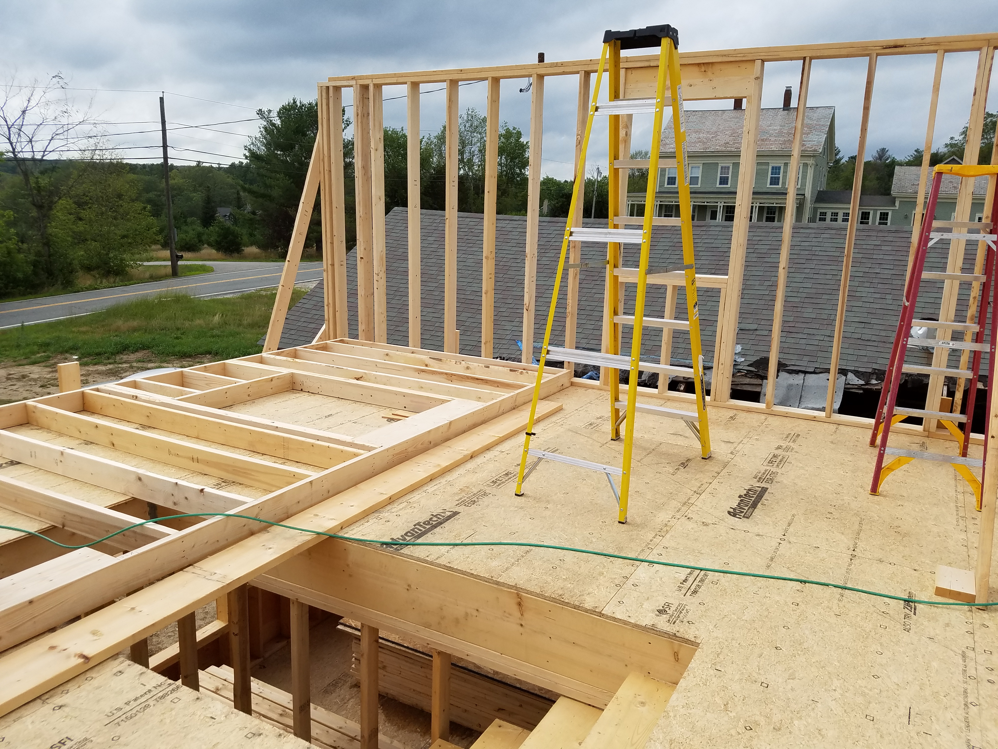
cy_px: 374
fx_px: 750
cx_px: 499
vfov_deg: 53.1
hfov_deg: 67.3
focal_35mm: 26
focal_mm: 4.2
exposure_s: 1/3088
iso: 50
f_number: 1.7
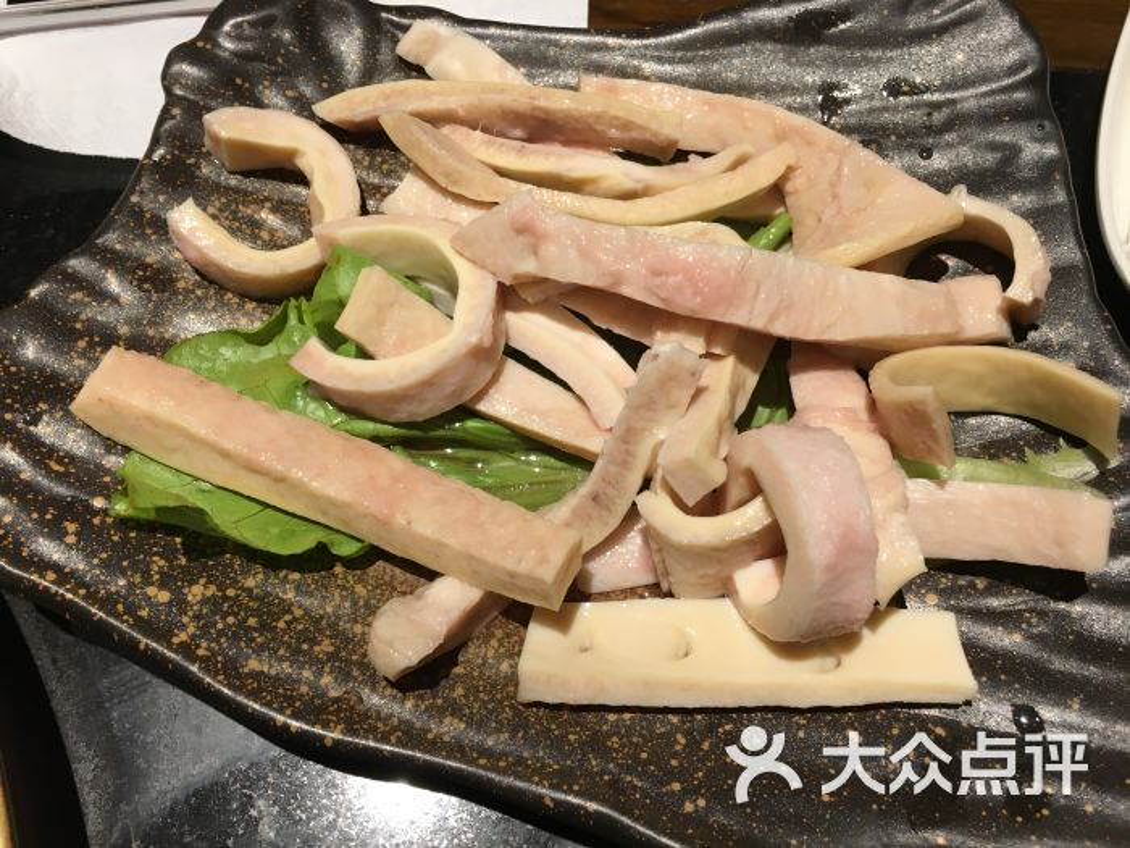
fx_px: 947
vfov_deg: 48.2
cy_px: 424
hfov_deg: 61.7
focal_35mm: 29
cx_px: 565
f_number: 2.2
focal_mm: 4.15
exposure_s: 1/33
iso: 40
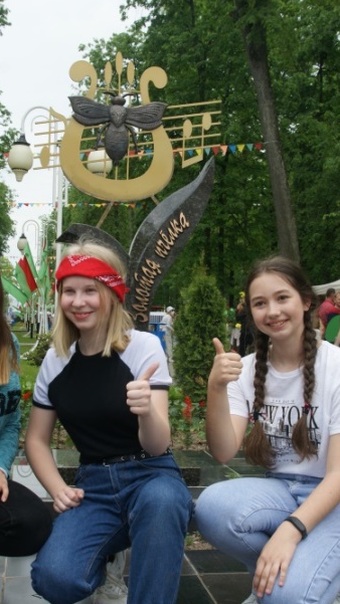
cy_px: 305
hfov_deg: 22.6
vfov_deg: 39.2
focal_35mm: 53
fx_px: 850
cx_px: 136
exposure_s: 1/100
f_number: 9
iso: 100
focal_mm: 22
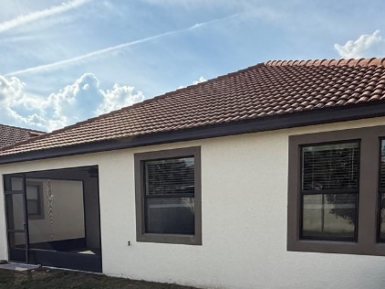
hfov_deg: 54.0
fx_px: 378
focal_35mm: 34
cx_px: 182
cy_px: 241
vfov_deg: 39.7
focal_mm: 2.22
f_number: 2.2
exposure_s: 1/2165
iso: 80
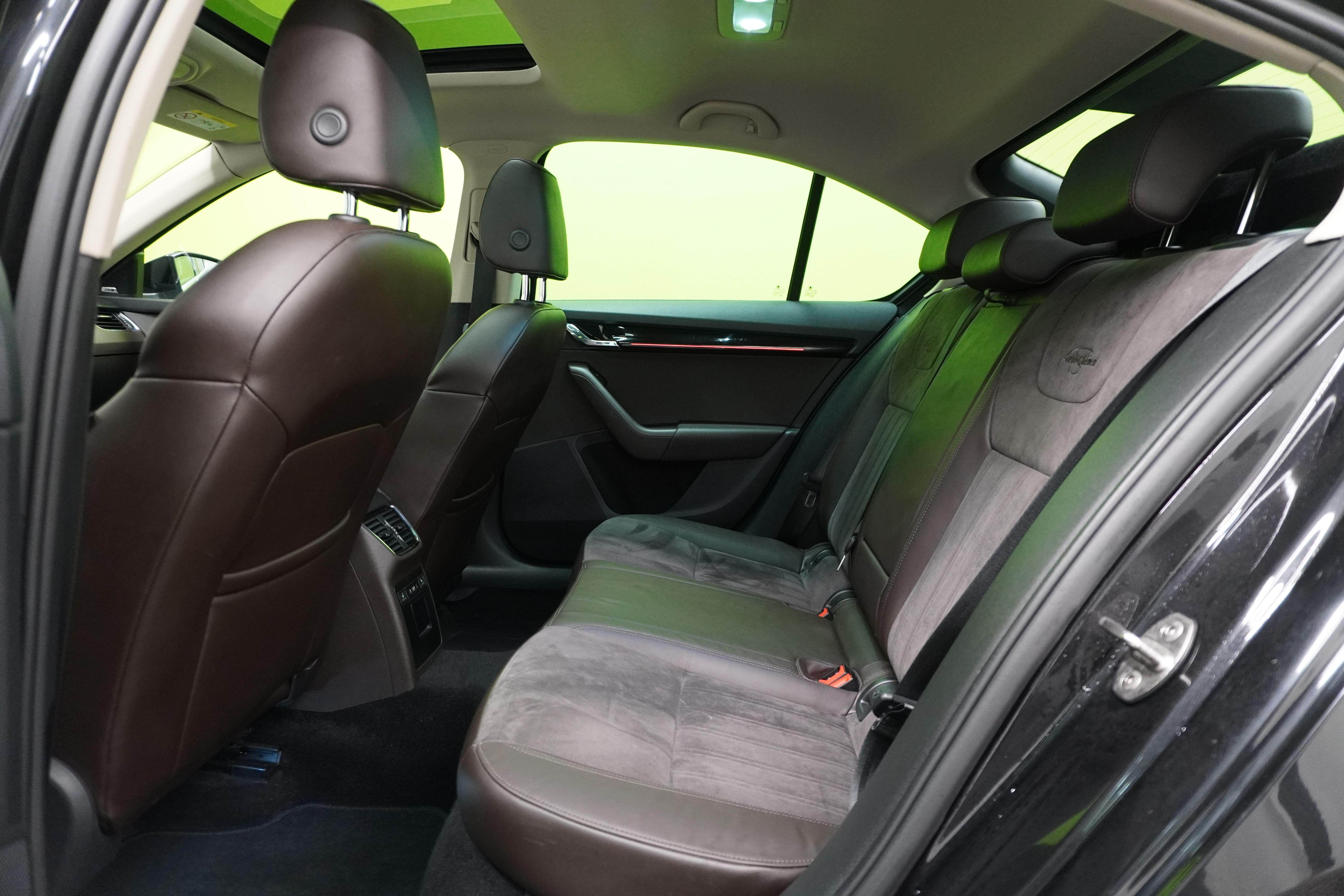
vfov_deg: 53.1
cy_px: 448
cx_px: 672
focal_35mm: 24
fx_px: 896
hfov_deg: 73.7
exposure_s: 1/30
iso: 2000
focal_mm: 16
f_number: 3.5
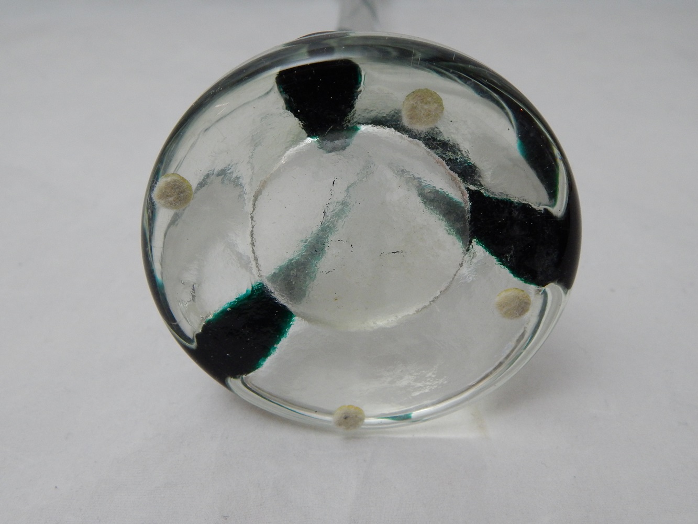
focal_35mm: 35
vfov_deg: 40.7
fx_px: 706
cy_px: 262
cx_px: 349
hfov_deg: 52.6
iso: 400
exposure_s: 1/25
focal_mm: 6.1
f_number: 3.3
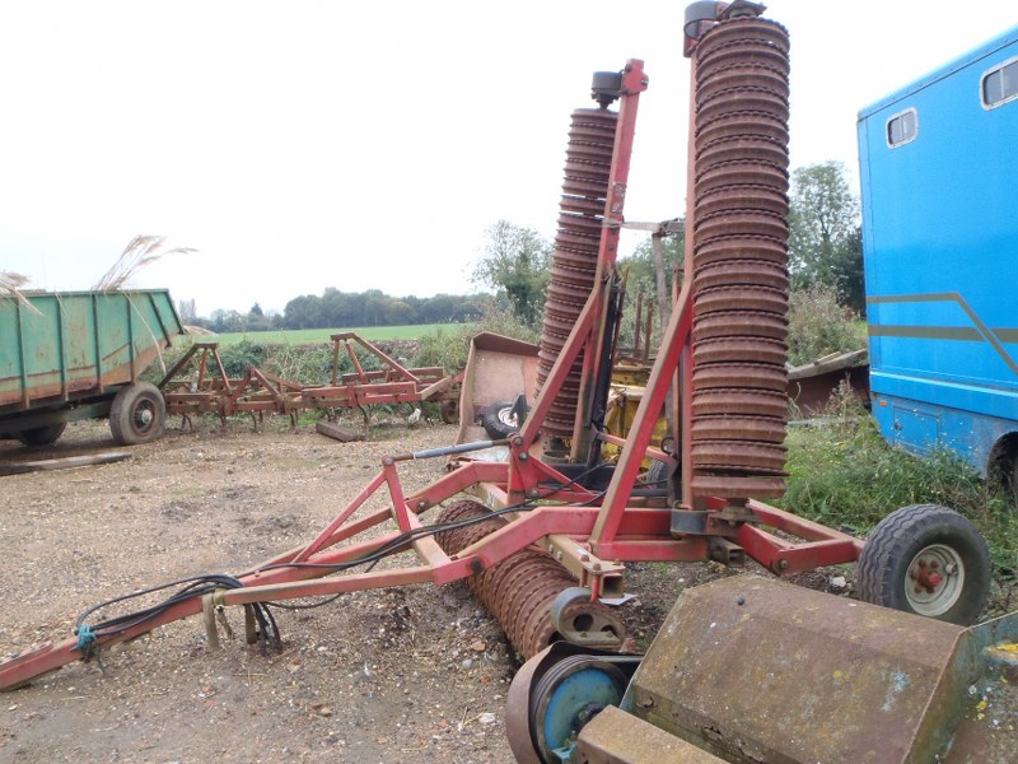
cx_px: 509
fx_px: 823
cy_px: 382
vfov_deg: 49.7
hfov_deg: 63.4
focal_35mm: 28
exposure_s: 1/30
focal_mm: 5
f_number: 3.5
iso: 100
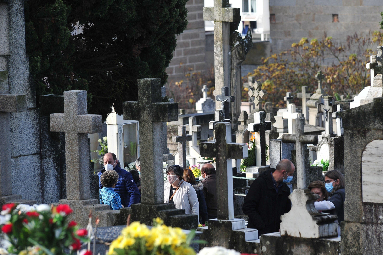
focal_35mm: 300
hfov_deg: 6.9
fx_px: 3190
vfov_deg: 4.6
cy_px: 128
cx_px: 192
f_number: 9
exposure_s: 1/400
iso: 500
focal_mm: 300
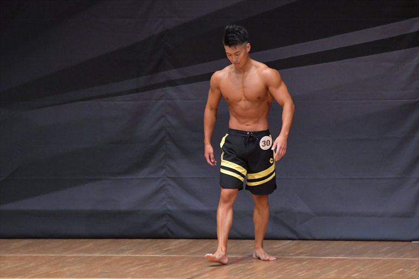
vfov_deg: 4.4
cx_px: 210
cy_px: 140
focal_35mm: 315
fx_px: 3665
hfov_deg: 6.5
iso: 6400
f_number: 5.6
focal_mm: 210
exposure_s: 1/400
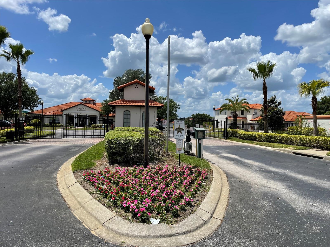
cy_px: 124
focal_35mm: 26
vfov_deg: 53.1
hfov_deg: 67.3
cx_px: 165
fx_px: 248
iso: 32
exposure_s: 1/6494
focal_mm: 4.2
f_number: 1.6
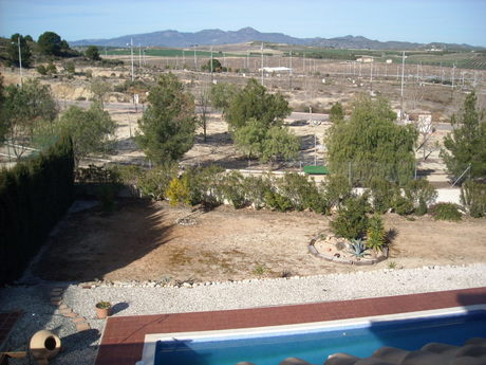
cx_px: 243
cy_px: 182
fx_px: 491
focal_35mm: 35
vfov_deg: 40.7
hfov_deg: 52.6
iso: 64
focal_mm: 5.7
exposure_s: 1/284
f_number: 5.6
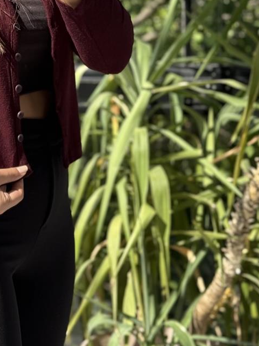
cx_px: 5
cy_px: 47
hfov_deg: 14.4
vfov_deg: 19.2
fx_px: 1008
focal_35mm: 101
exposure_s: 1/657
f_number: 1.78
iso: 80
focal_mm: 6.76
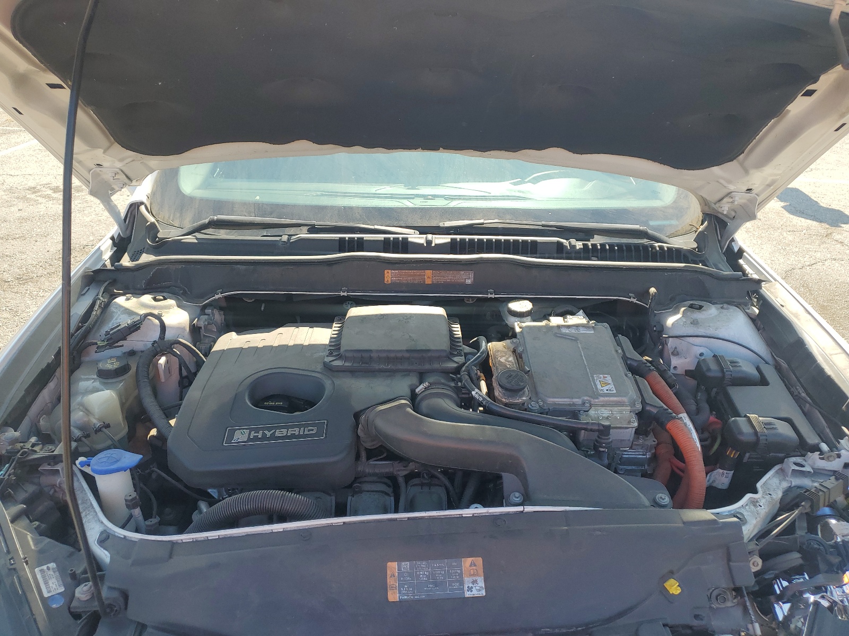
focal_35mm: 26
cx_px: 424
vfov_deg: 53.1
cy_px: 318
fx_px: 638
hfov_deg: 67.3
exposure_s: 1/714
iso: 50
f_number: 1.5
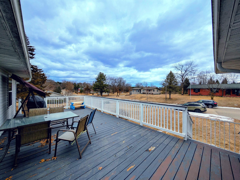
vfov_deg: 94.6
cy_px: 90
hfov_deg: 110.5
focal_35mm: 12
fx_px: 83
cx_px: 120
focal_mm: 2.02
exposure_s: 1/1245
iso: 54
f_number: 1.7
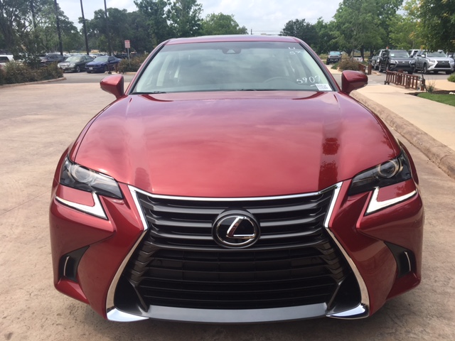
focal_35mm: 29
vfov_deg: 48.2
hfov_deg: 61.7
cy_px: 170
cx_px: 228
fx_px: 381
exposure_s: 1/793
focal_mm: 4.15
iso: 25
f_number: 2.2
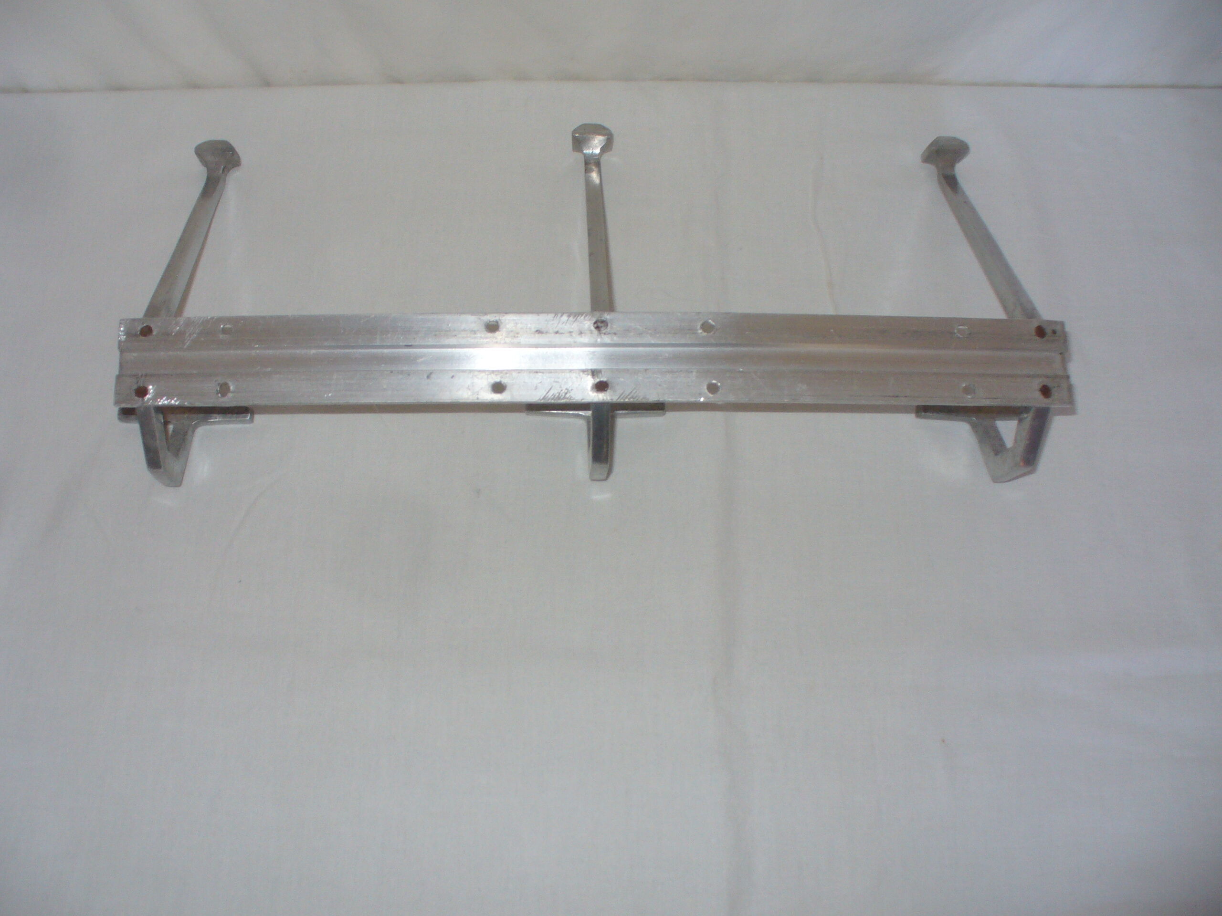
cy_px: 458
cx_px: 611
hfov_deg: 50.1
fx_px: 1306
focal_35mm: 37
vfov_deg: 38.7
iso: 100
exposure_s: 1/40
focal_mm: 6.1
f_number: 2.8
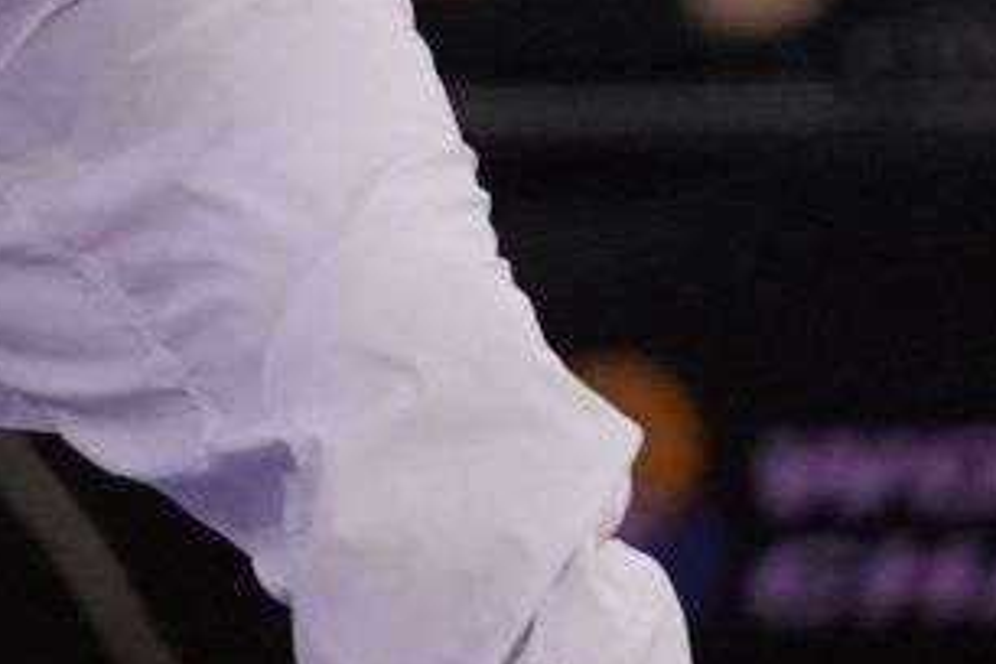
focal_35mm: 1712
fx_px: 47362
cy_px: -837
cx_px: -742
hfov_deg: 1.2
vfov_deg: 0.8
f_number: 2.8
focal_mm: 194
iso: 2000
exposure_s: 1/1000
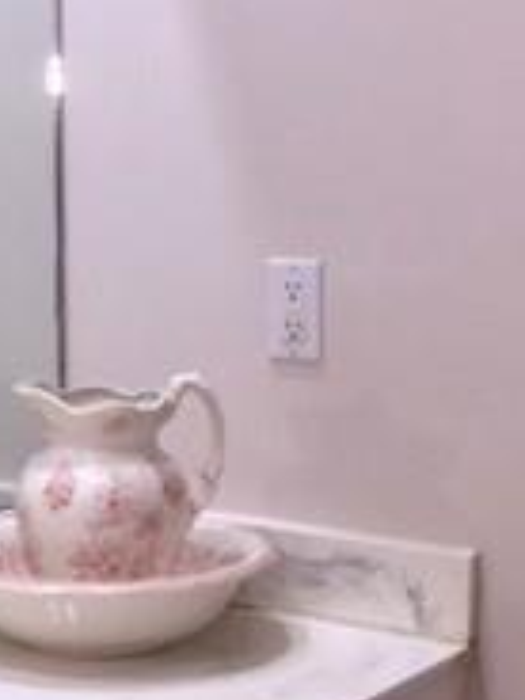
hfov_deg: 14.6
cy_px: 449
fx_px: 2042
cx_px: 285
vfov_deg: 19.4
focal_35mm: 101
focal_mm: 4.15
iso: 32
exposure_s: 1/30
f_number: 2.2
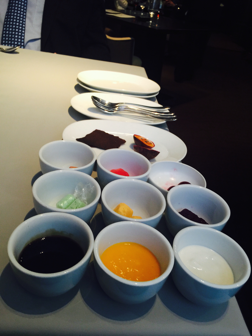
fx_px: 281
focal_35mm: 29
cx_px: 126
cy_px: 168
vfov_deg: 61.7
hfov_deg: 48.2
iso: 64
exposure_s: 1/4
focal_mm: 4.15
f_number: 2.2
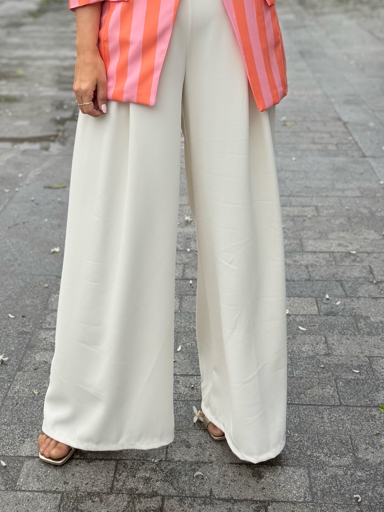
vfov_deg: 34.4
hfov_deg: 29.1
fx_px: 739
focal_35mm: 50
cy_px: -11
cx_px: 166
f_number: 1.78
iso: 80
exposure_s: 1/4975
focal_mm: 6.76
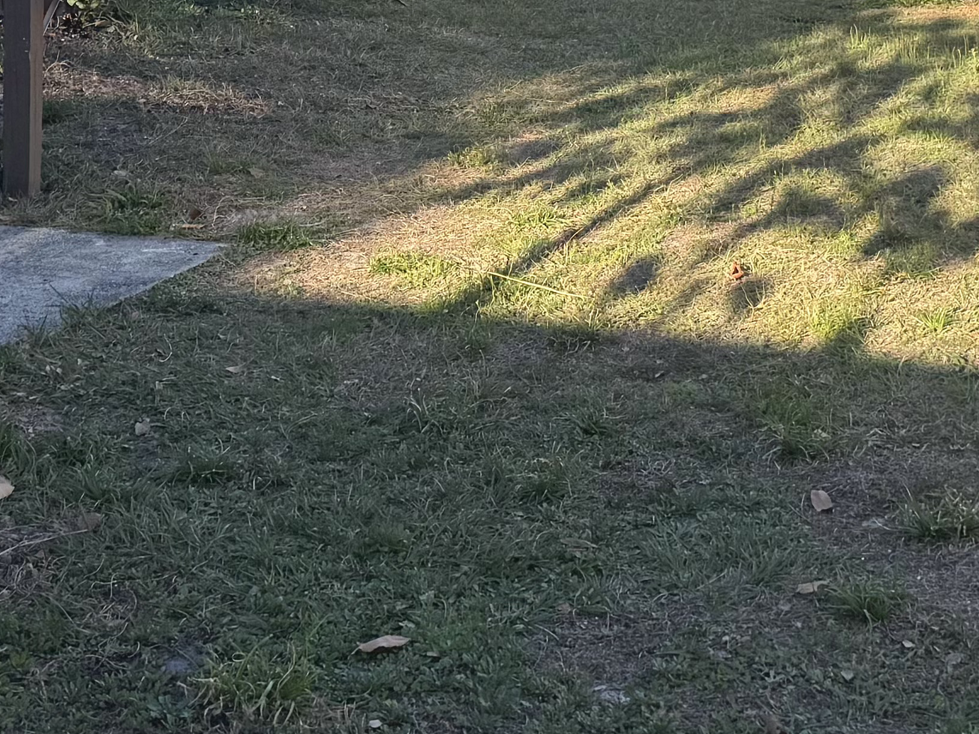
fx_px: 2376
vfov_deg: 16.6
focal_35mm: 84
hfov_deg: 23.3
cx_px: 585
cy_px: -213
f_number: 1.78
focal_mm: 6.76
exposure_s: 1/3802
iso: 80
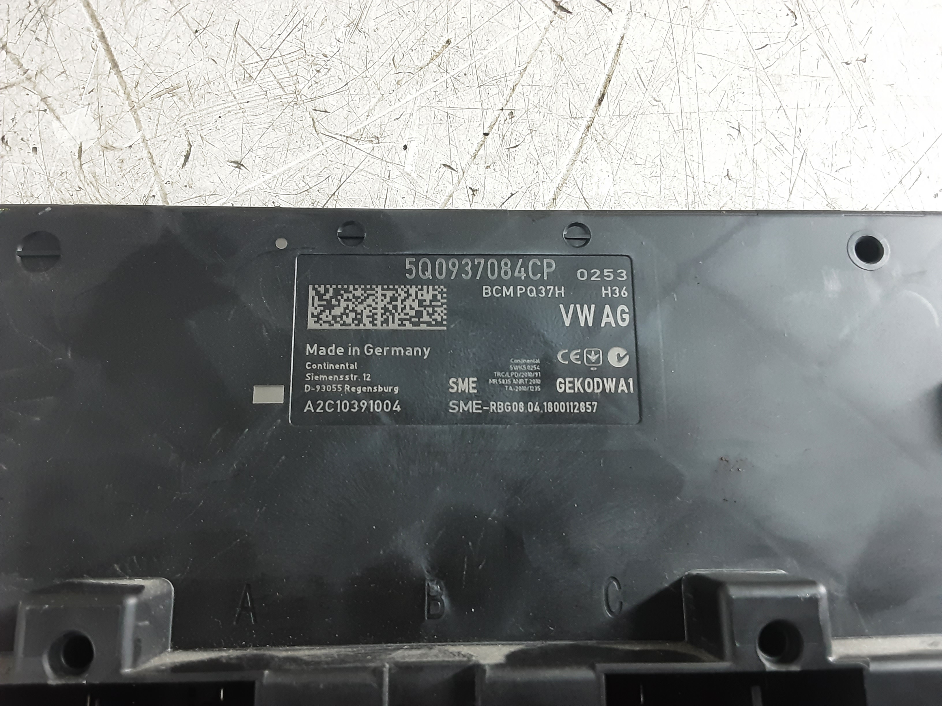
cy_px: 353
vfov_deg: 51.4
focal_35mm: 27
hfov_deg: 65.3
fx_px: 735
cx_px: 471
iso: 200
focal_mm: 2.91
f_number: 1.9
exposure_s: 1/25
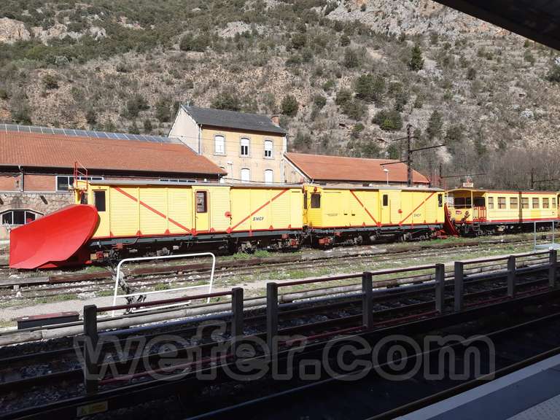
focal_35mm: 26
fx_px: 421
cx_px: 280
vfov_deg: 53.1
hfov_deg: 67.3
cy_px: 210
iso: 40
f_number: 1.7
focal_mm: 3.92
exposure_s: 1/1754
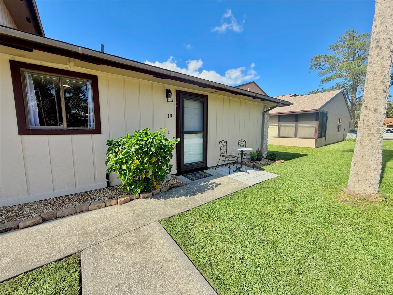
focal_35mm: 14
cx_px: 196
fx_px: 159
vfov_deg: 85.7
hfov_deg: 102.1
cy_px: 148
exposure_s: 1/928
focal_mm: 2.22
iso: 50
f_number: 2.2
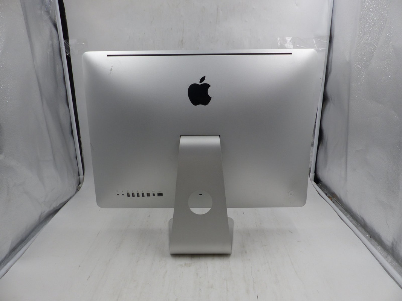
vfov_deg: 54.9
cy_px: 150
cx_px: 201
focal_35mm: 25
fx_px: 290
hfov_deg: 69.4
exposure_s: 1/125
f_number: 3.5
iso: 100
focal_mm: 4.5
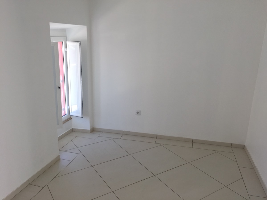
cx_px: 134
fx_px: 224
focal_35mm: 29
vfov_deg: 48.2
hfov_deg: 61.7
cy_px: 100
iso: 32
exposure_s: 1/105
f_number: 2.2
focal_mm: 4.15
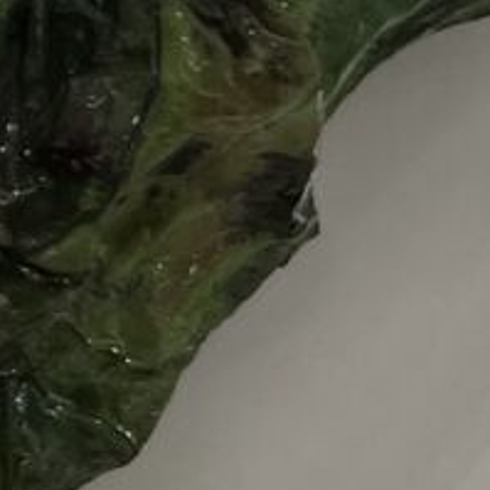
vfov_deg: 7.1
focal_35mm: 237
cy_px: -497
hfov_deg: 6.7
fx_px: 3796
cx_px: -933
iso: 80
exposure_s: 1/120
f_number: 1.6
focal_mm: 5.1
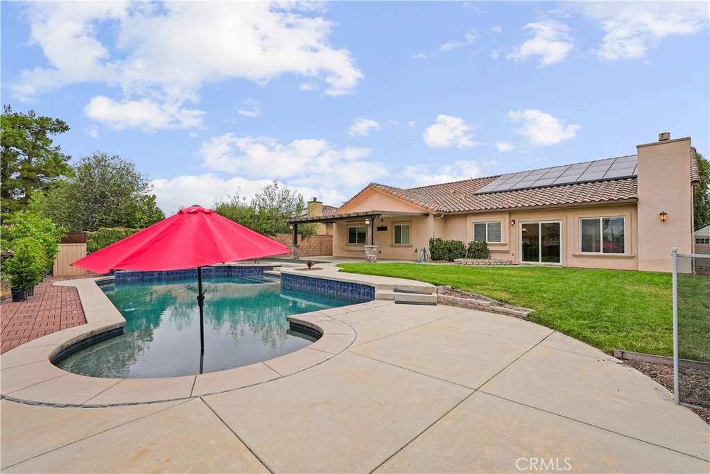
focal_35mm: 16
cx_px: 355
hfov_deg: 96.7
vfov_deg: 73.8
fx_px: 316
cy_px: 237
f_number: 5.6
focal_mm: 16
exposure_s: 1/250
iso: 100
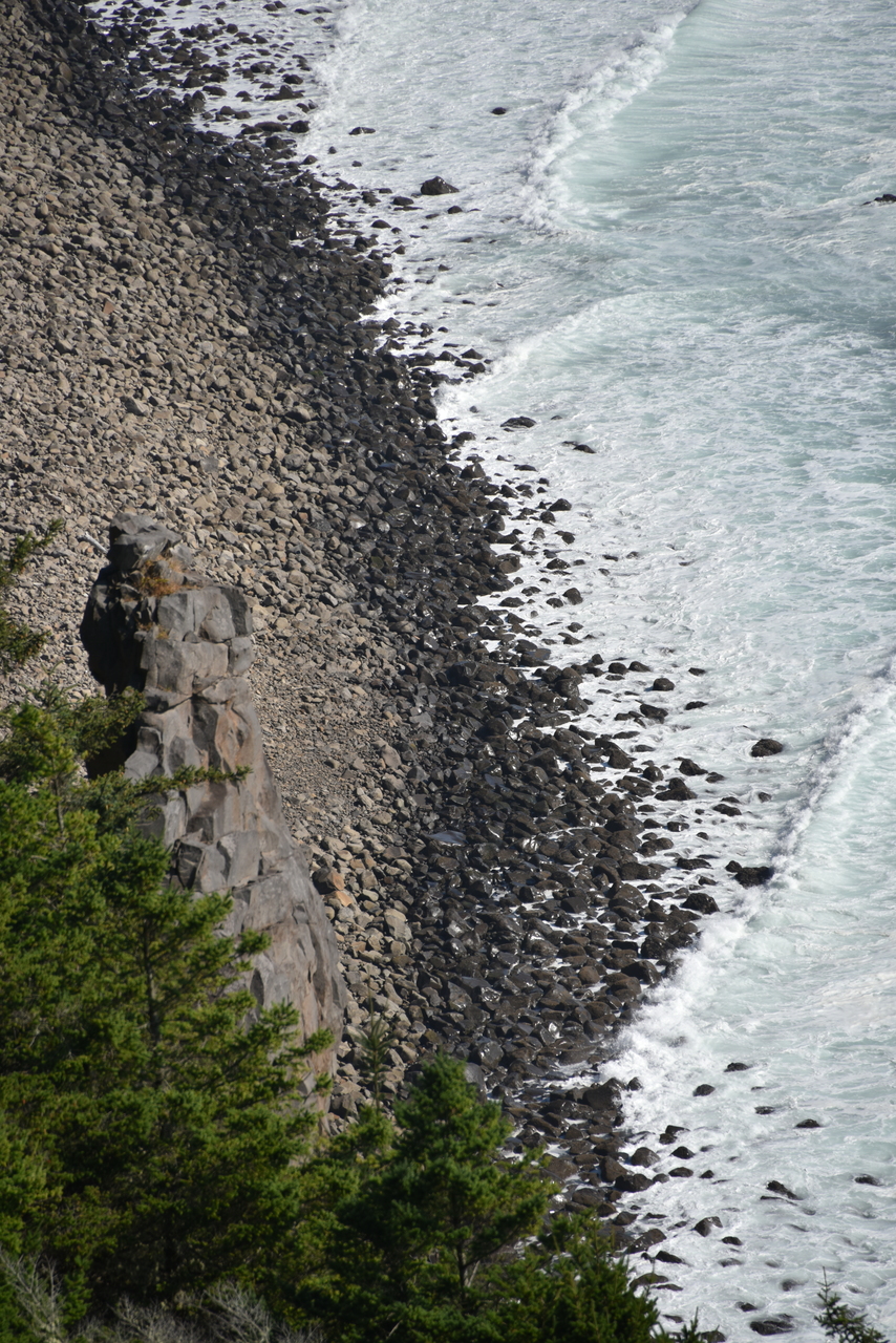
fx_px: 11193
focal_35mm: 300
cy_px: 672
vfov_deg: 6.9
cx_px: 448
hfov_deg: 4.6
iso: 100
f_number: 7.1
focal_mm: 300
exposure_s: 1/640
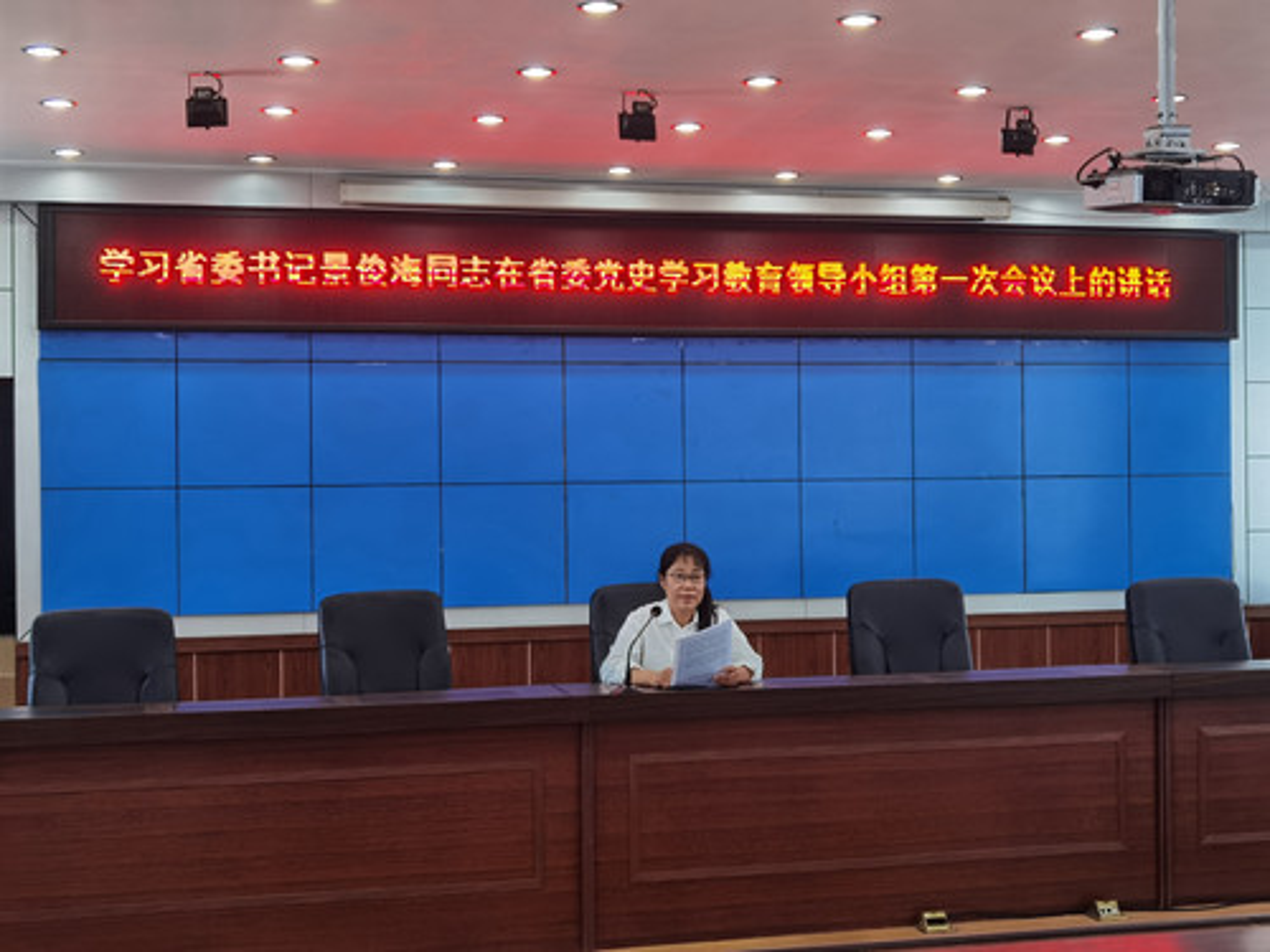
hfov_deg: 38.2
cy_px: 476
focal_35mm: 50
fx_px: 1834
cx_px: 635
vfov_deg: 29.1
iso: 50
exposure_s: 1/78.1
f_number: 1.9
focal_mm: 6.71
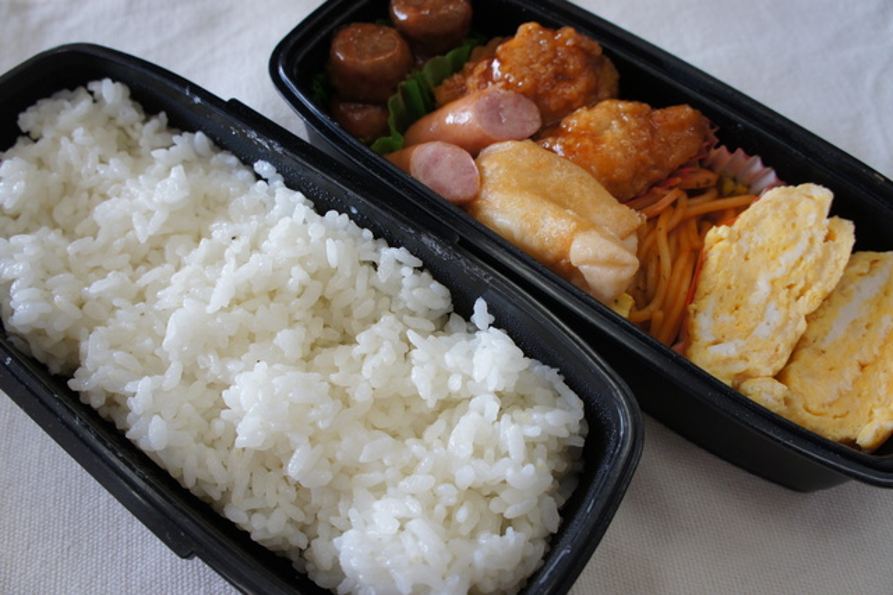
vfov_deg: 47.9
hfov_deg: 67.4
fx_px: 669
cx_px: 446
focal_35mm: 27
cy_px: 298
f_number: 5.6
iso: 200
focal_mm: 18
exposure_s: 1/80
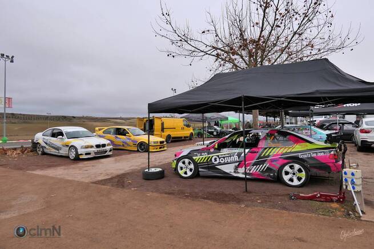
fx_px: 249
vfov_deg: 53.1
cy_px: 124
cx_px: 187
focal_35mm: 24
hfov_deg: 73.8
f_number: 4
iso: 125
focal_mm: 8.8
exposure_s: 1/250
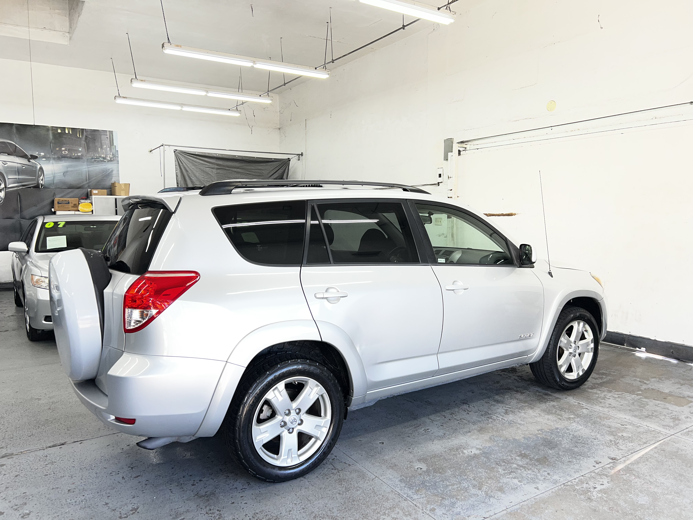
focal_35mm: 26
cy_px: 260
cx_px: 346
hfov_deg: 67.3
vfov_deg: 53.1
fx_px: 521
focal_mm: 5.7
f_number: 1.5
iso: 32
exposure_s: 1/120
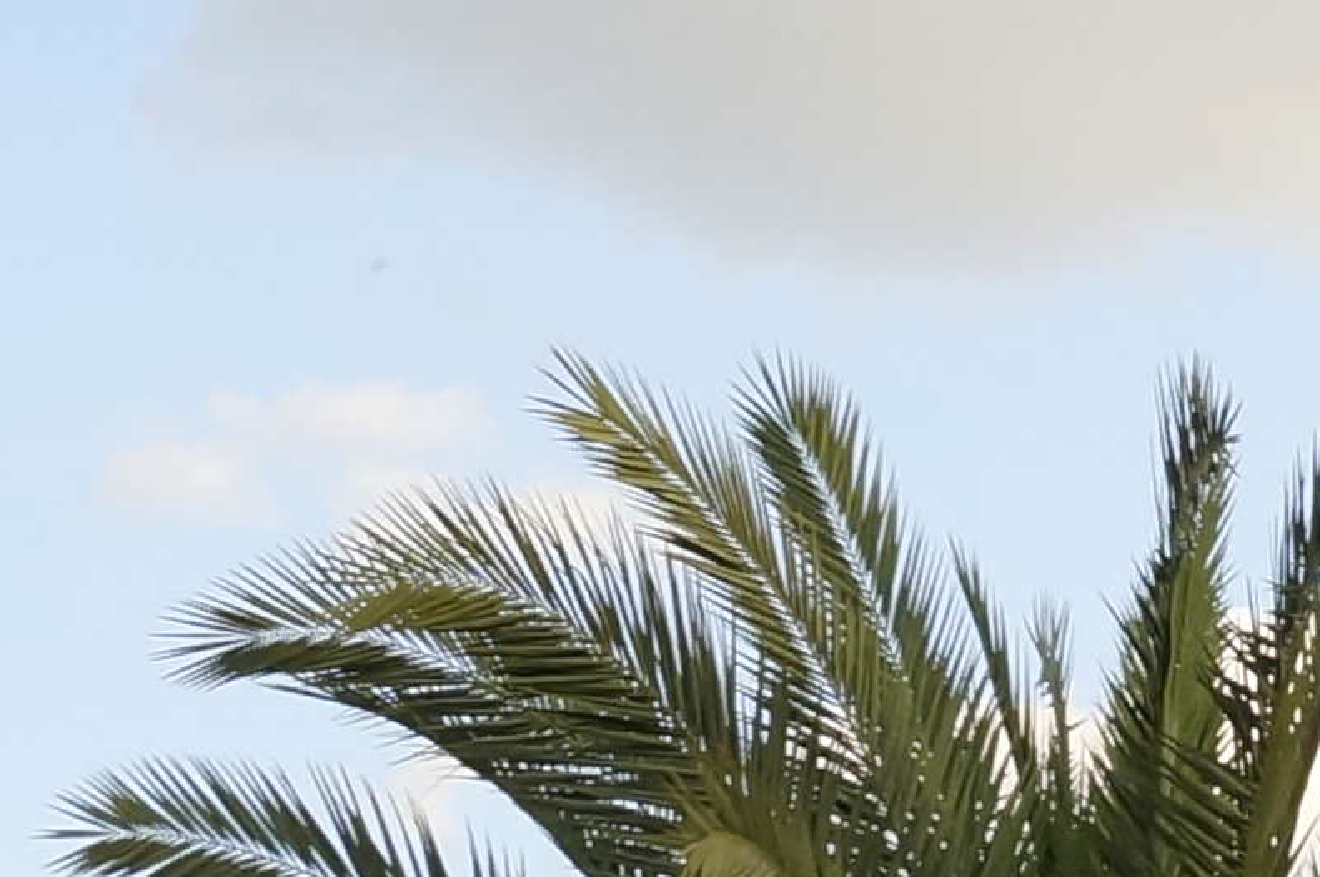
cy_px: 827
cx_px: 1555
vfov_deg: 6.1
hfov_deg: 9.1
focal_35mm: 223
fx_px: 8168
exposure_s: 1/200
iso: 400
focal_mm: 24
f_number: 9
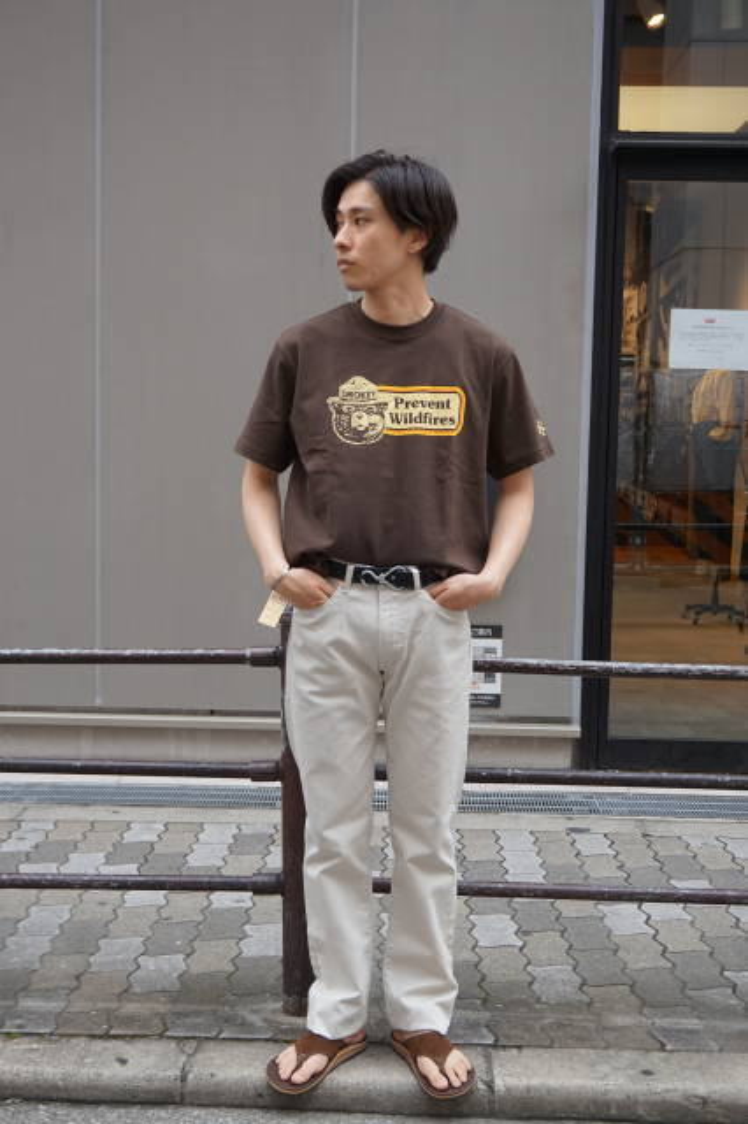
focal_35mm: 45
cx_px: 374
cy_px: 562
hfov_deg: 29.8
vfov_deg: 43.6
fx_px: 1404
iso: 125
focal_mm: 30
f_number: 5
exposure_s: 1/160
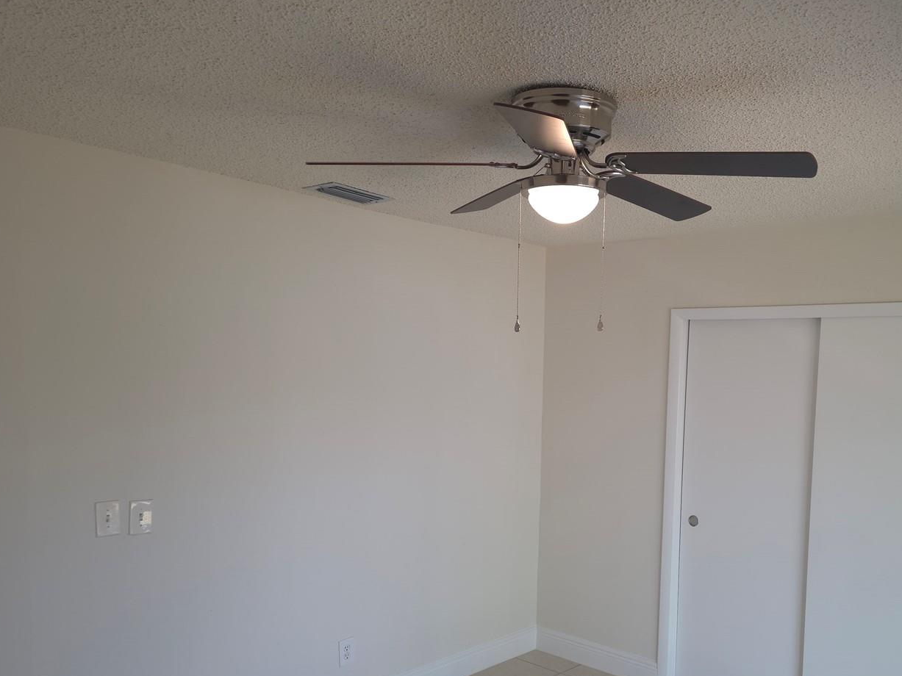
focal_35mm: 30
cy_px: 422
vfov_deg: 46.4
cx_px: 565
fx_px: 782
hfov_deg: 59.2
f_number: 1.7
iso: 64
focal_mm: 6.3
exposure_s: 1/60
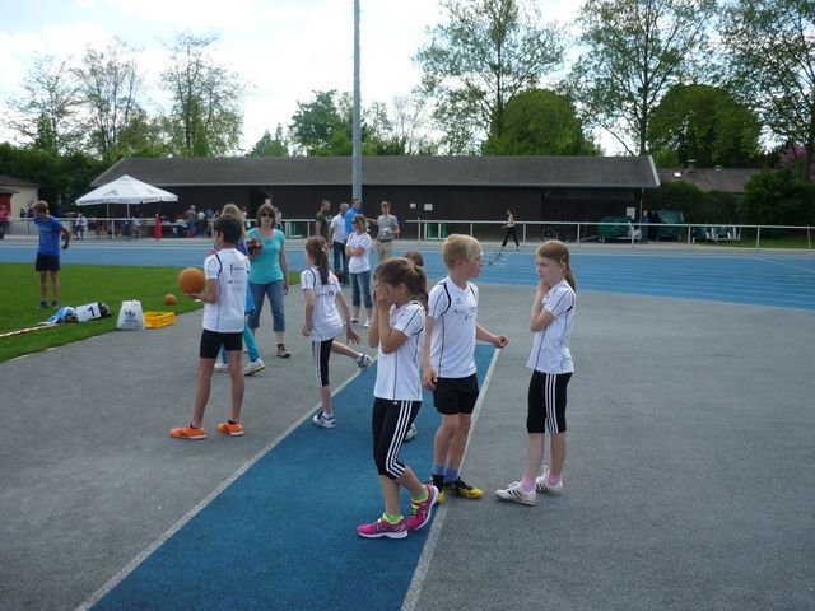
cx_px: 408
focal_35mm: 33
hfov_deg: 55.4
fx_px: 777
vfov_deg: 42.9
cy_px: 306
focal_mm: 5.5
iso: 100
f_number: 2.8
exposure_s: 1/640
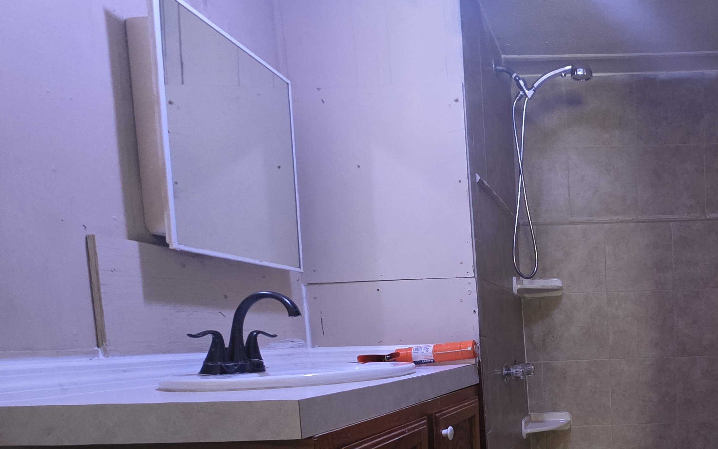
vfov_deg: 46.1
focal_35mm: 25
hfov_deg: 62.5
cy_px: 375
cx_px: 628
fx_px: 489
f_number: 1.9
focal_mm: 2.2
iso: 1000
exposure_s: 1/24
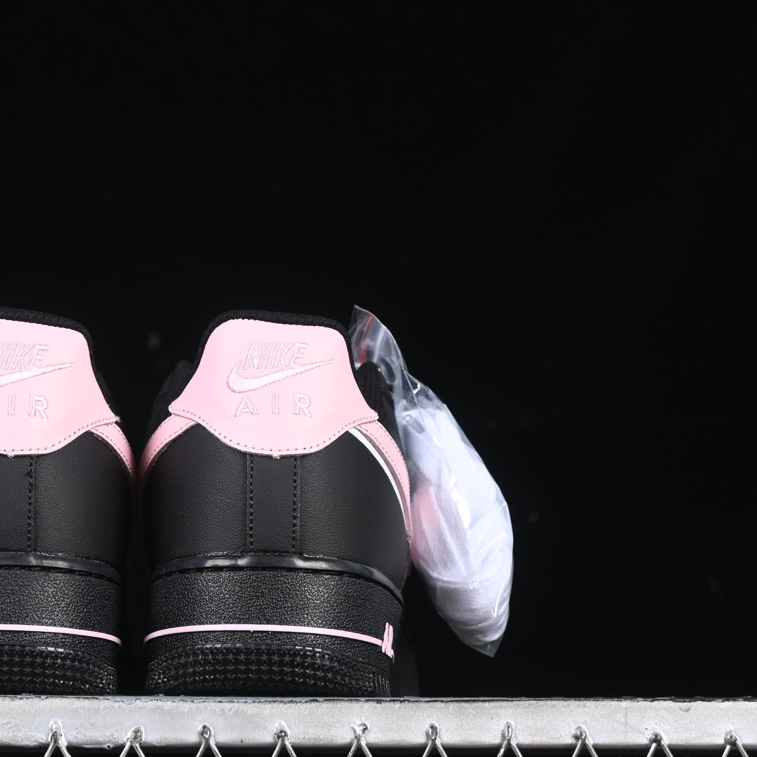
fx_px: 2821
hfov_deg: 15.2
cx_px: 147
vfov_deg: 15.3
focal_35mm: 114
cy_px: 416
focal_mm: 50
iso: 160
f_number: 6.3
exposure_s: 1/60
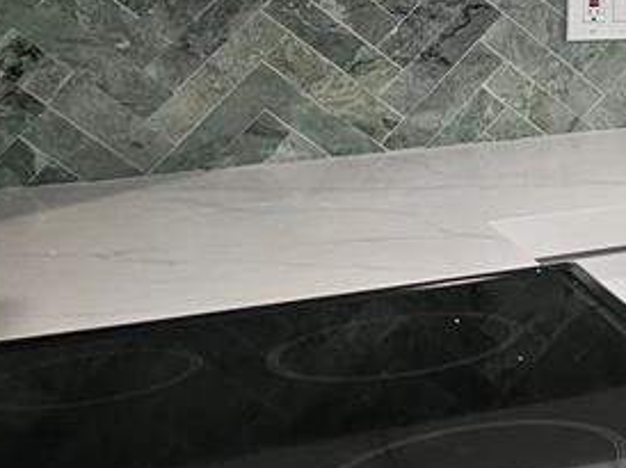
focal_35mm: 86
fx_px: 1554
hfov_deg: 18.0
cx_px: 1138
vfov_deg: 16.5
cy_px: -87
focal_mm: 6.3
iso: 160
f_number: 1.7
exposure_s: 1/120
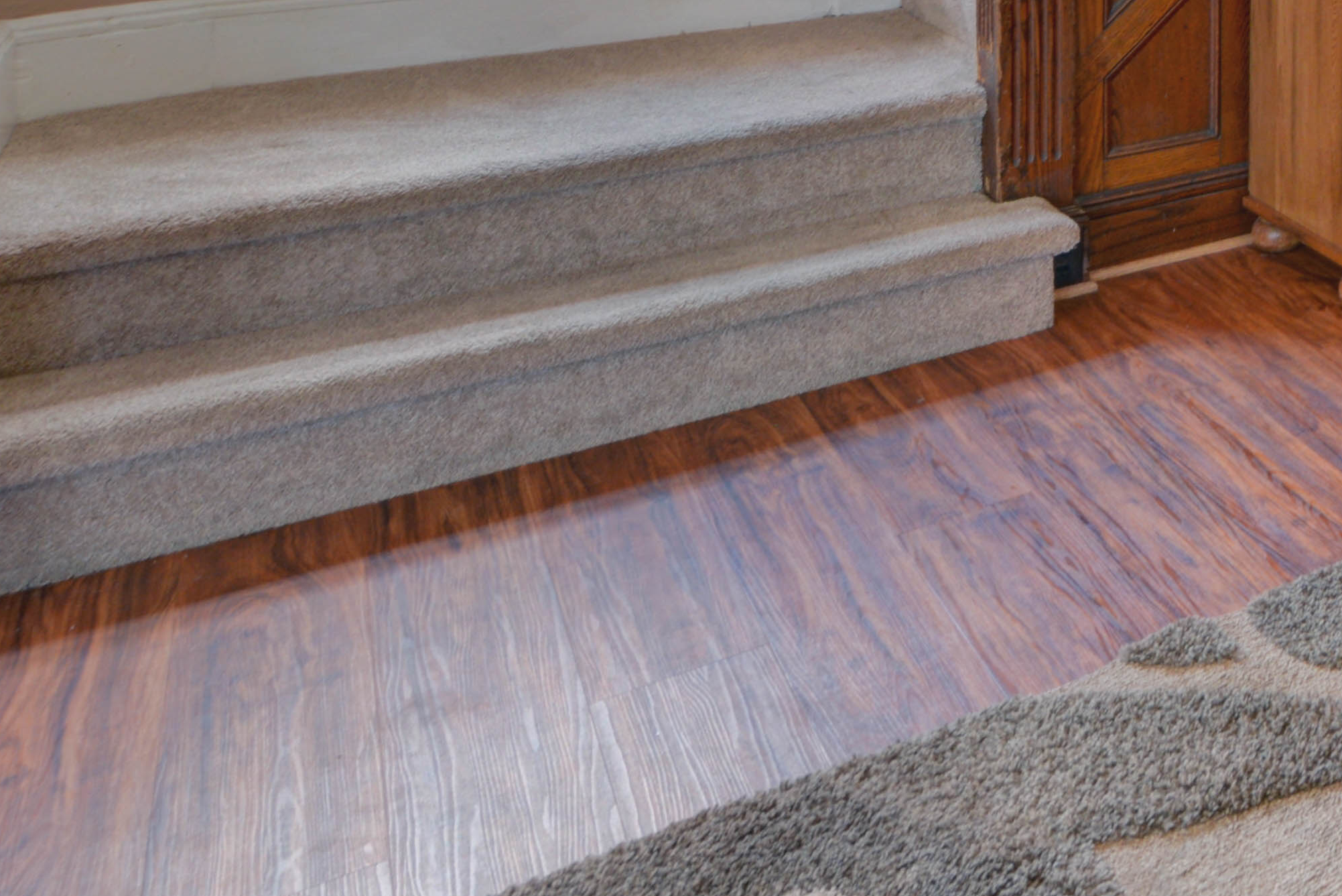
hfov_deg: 31.4
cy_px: -281
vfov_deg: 26.7
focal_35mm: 42
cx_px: 1870
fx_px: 1566
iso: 640
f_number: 9
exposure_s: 1/50
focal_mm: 14
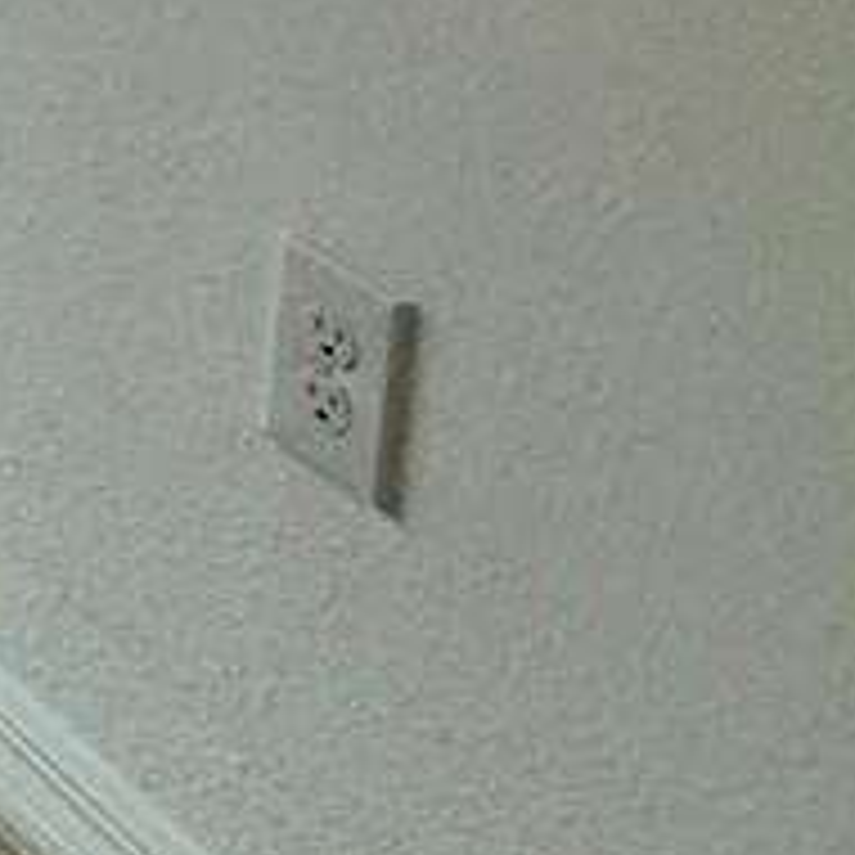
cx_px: -2421
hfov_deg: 8.6
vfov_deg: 13.6
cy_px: -990
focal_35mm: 104
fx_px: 2906
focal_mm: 2.22
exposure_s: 1/193
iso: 40
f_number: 2.2
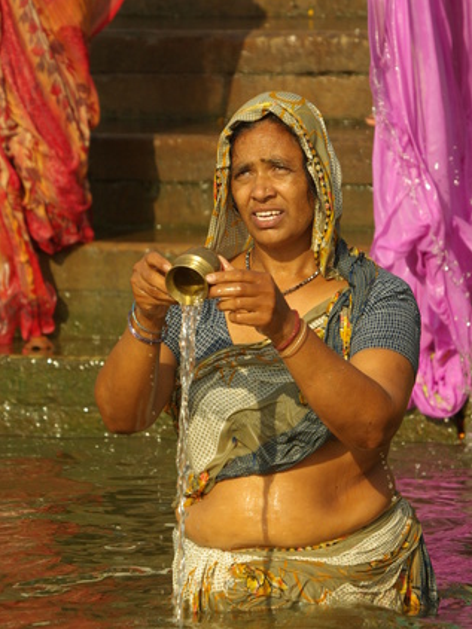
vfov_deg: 6.4
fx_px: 5657
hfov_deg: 4.8
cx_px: 235
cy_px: 332
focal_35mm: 311
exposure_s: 1/350
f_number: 8
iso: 200
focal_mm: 190
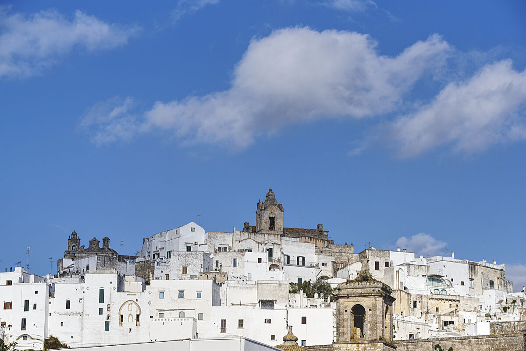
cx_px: 263
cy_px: 176
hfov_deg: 20.0
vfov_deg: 13.4
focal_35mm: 102
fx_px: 1491
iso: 100
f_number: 7.1
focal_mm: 102
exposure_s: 1/1000
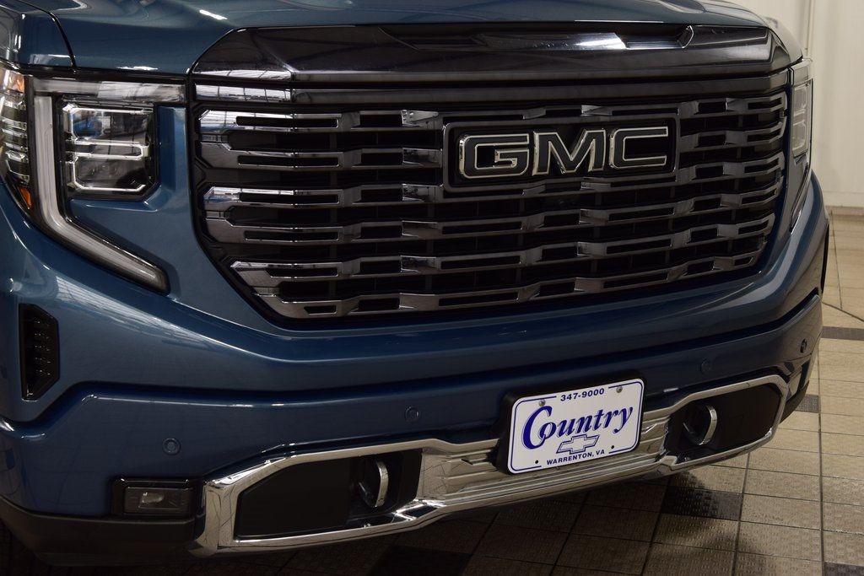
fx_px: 1296
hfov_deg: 36.9
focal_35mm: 54
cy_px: 288
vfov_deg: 25.1
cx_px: 432
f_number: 6.3
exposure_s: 1/20
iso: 400
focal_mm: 36
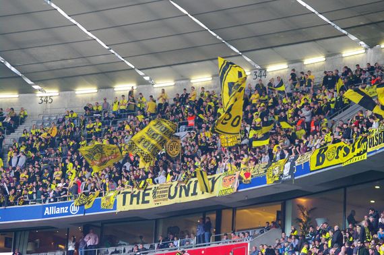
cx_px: 192
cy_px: 128
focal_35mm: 207
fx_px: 2204
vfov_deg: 6.6
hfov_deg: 10.0
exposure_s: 1/90
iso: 1600
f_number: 6.7
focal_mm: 138
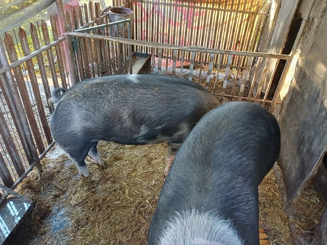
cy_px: 126
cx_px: 168
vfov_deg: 53.0
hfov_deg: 67.3
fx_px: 246
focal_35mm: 26
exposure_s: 1/60
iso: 320
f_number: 1.8
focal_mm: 4.65
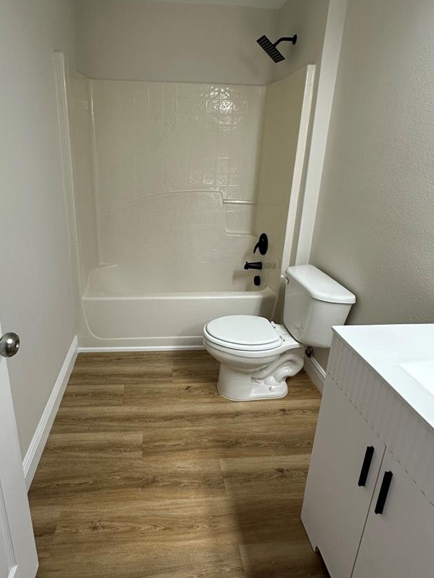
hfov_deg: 65.5
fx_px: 334
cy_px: 253
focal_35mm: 20
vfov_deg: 81.4
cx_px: 178
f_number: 2.2
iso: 200
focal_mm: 2.22
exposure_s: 1/120
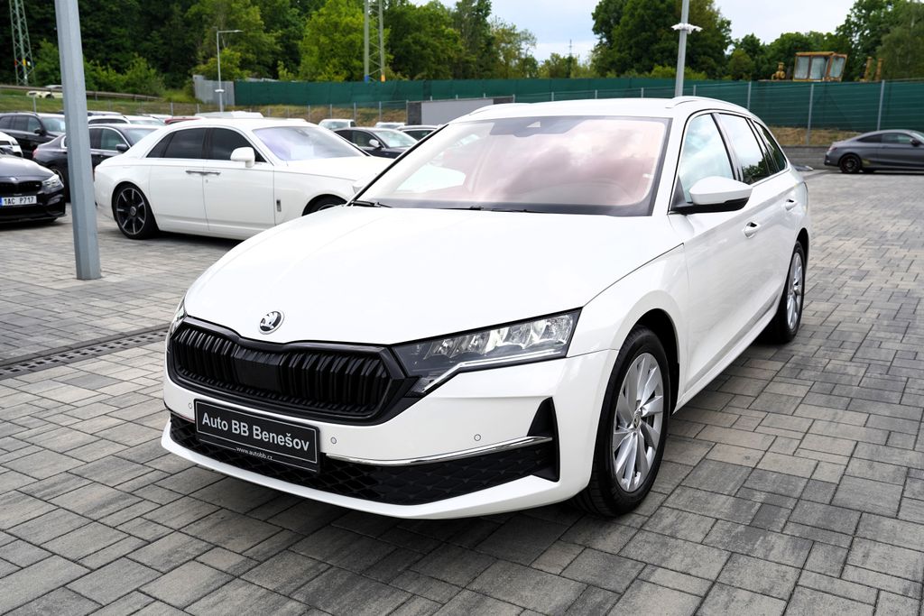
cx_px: 462
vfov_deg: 42.3
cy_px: 308
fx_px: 796
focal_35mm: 31
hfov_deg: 60.3
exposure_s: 1/125
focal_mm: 31
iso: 100
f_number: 5.6
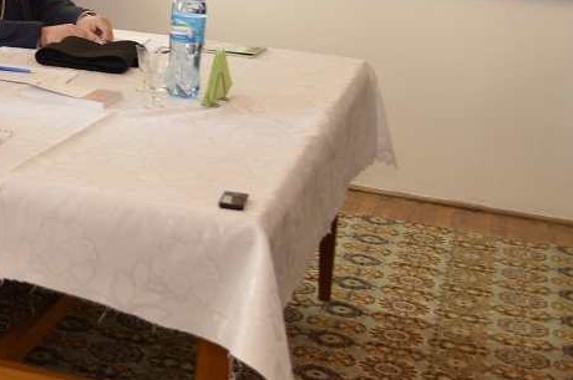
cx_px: -123
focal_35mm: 86
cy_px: 24
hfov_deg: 21.8
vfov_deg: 15.6
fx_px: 1366
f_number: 4
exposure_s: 1/13
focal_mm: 22
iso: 200
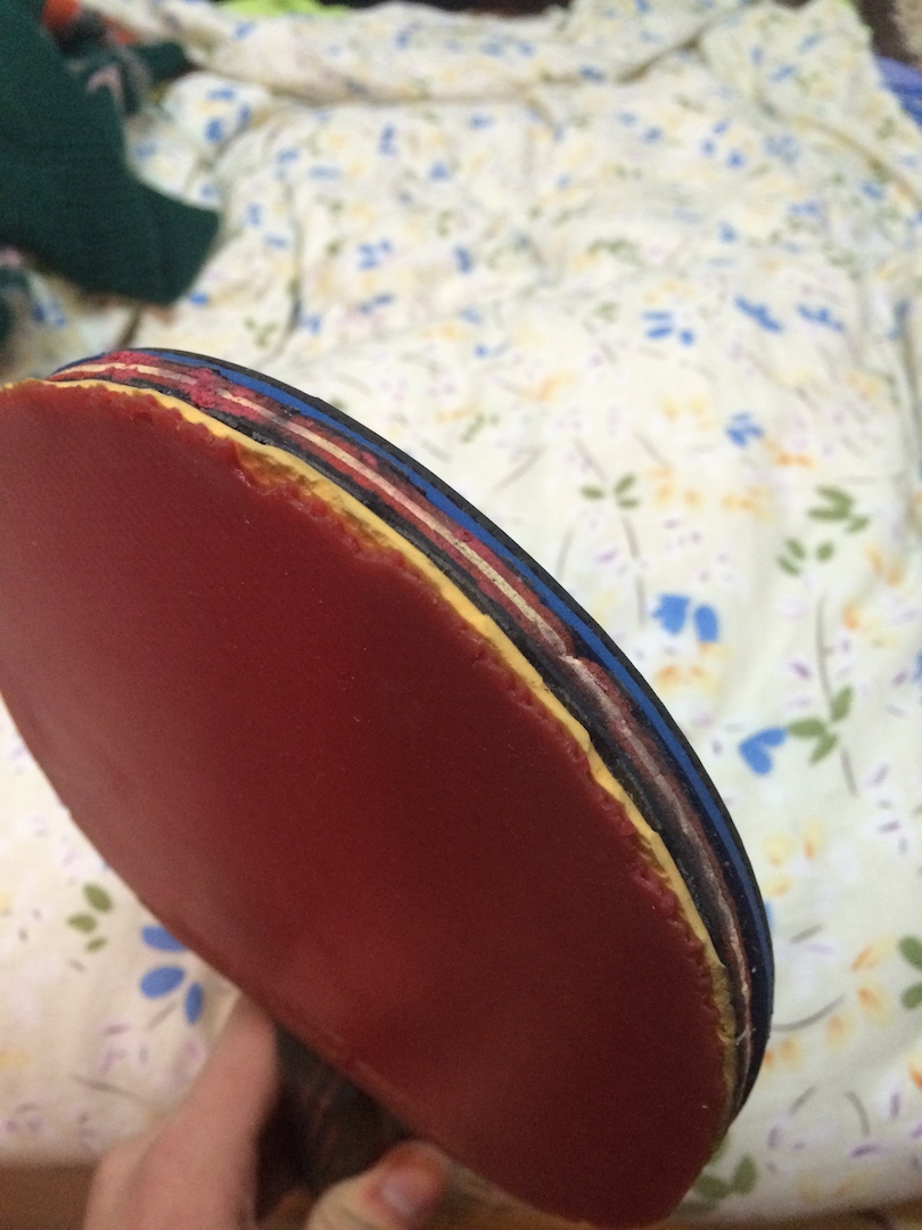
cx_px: 461
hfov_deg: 48.2
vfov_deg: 61.7
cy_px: 615
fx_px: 1030
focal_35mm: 29
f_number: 2.2
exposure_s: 1/25
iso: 250
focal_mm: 4.15
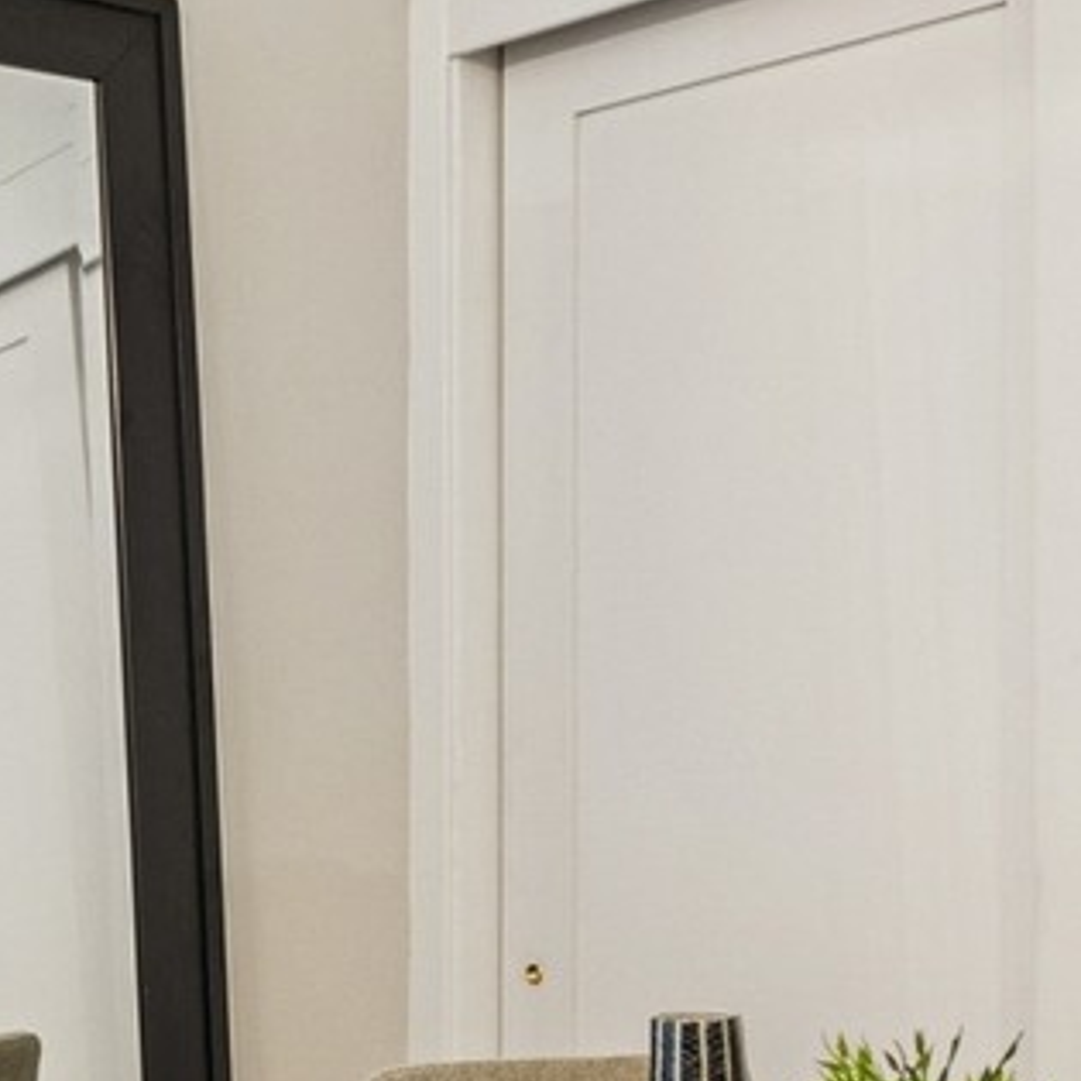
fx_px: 2473
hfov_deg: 24.1
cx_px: 166
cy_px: 834
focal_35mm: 70
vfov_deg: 24.3
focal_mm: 10.63
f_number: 11
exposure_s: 1/3.33
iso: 200
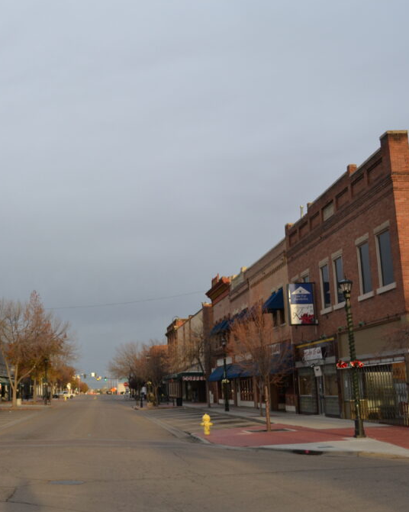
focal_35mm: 43
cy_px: 258
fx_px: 651
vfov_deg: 42.9
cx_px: 76
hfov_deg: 33.7
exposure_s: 1/125
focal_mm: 20
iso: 320
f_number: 5.6
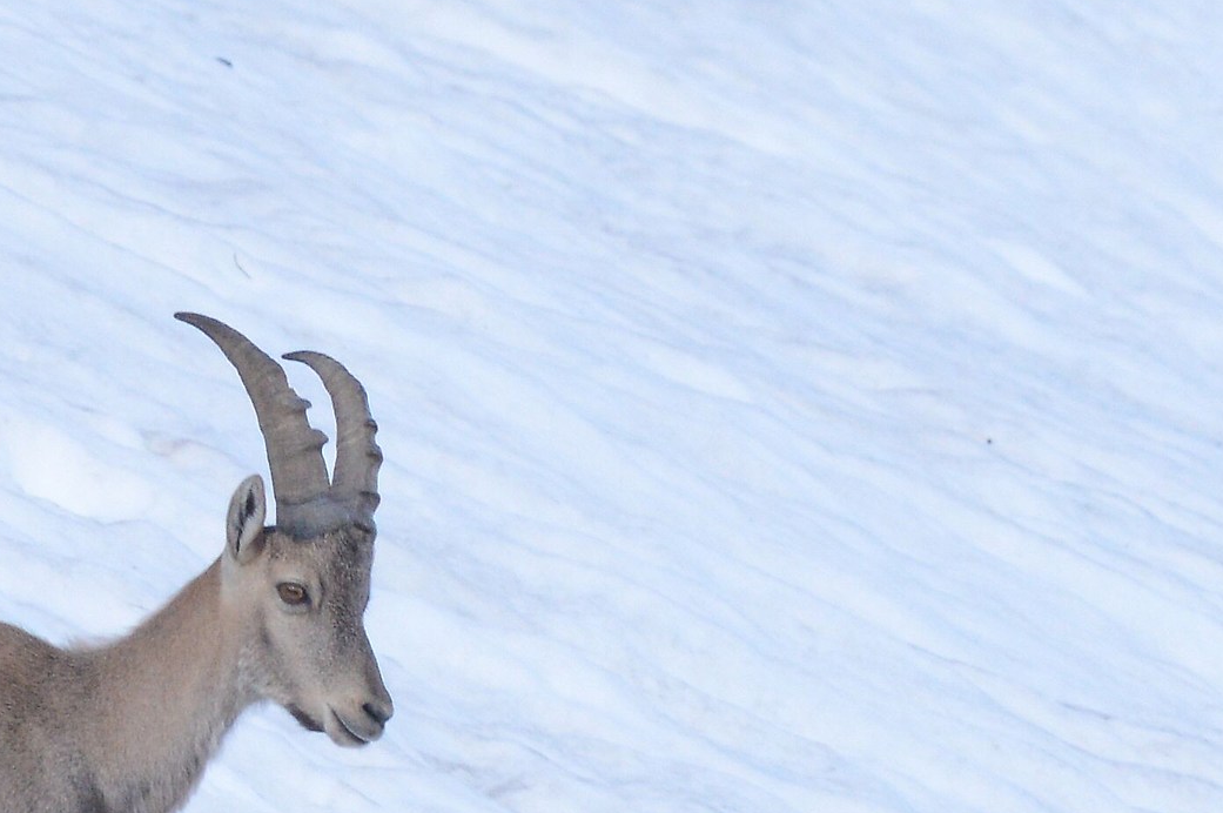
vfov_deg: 1.4
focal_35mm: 968
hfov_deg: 2.1
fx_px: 32853
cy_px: 889
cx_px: 238
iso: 1250
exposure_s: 1/800
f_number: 8
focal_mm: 420
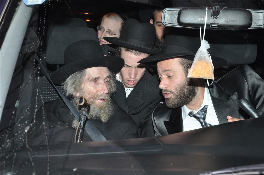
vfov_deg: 18.1
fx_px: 549
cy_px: 88
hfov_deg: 27.0
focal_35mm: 75
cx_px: 132
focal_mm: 50
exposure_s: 1/60
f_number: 9
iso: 640
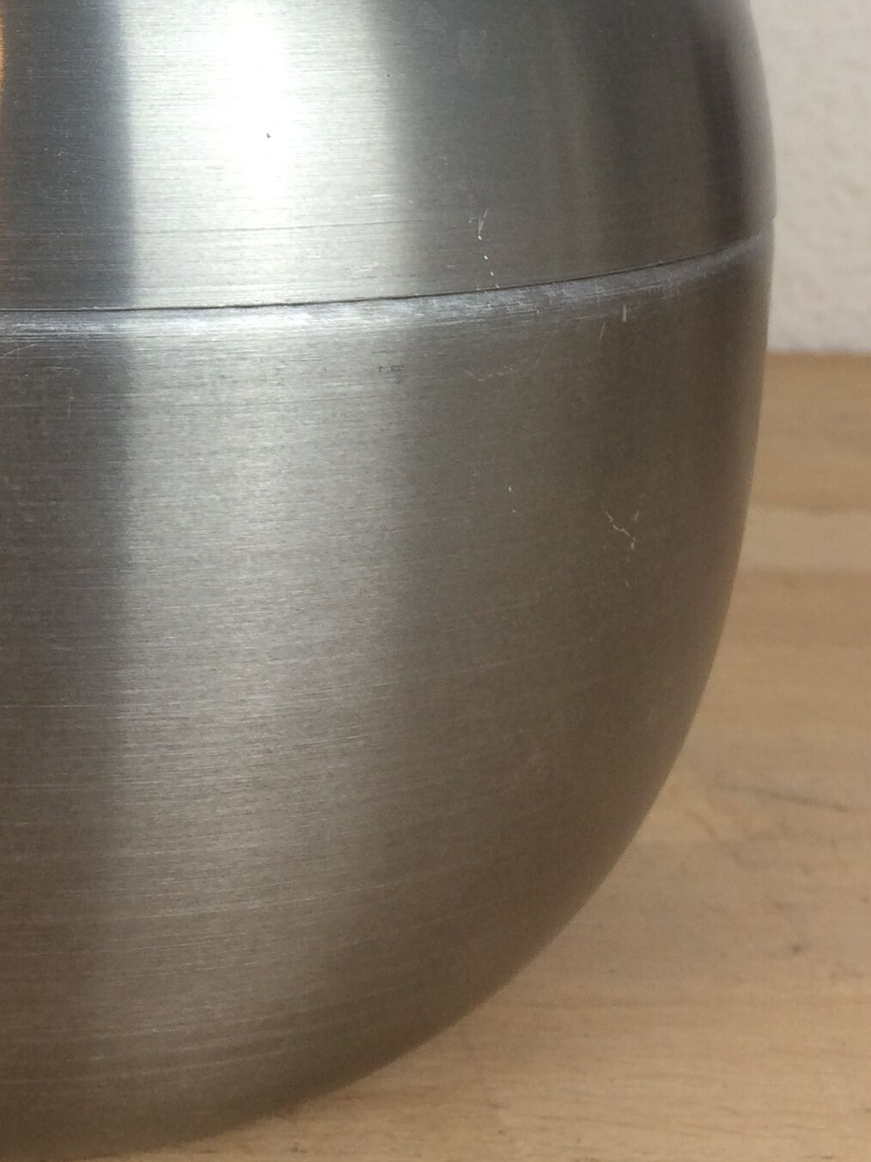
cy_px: -52
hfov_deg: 20.1
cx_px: -76
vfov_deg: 26.1
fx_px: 2348
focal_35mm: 70
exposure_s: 1/60
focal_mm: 4.15
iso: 32
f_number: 2.2
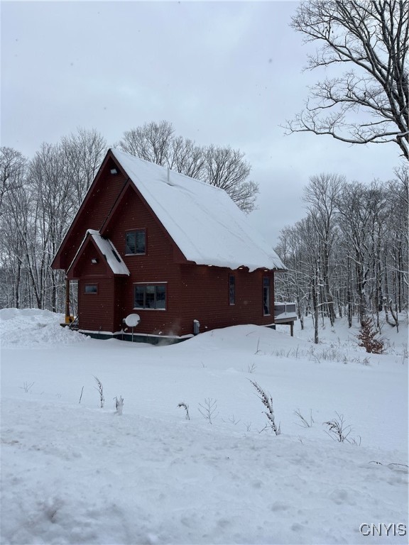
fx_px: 410
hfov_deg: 53.1
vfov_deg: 67.3
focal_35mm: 26
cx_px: 204
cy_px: 272
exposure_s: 1/1186
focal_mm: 5.1
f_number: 1.6
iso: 50
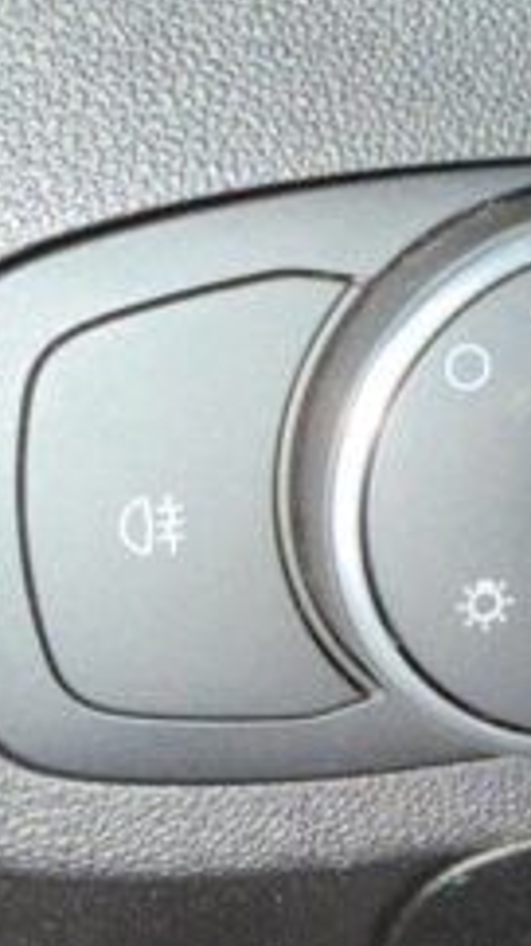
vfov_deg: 31.4
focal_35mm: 67
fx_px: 1678
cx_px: 711
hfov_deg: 16.8
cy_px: 408
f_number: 2.2
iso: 80
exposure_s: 1/50
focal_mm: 2.22
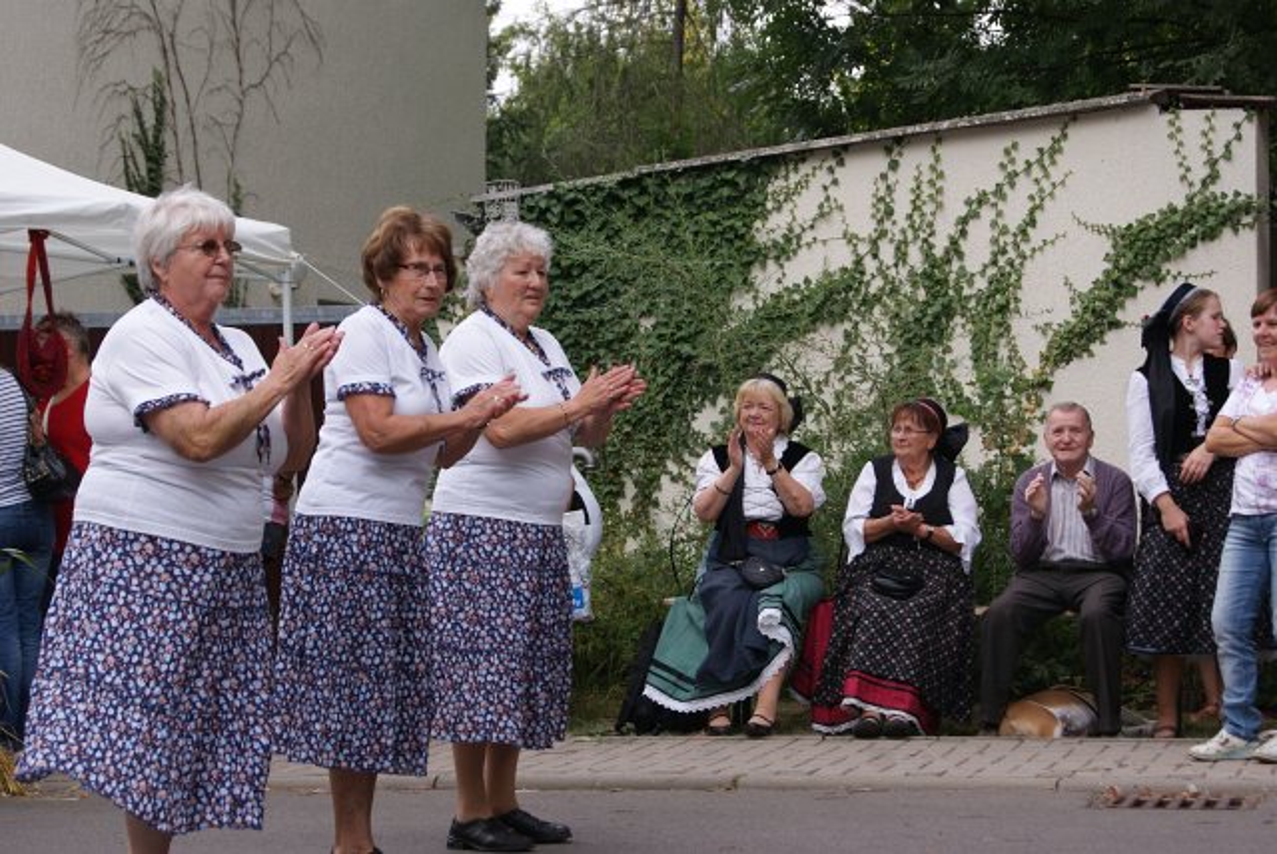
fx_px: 2929
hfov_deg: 24.6
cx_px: 638
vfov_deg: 16.6
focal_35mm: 82
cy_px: 427
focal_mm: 55
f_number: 6.3
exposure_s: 1/160
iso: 100
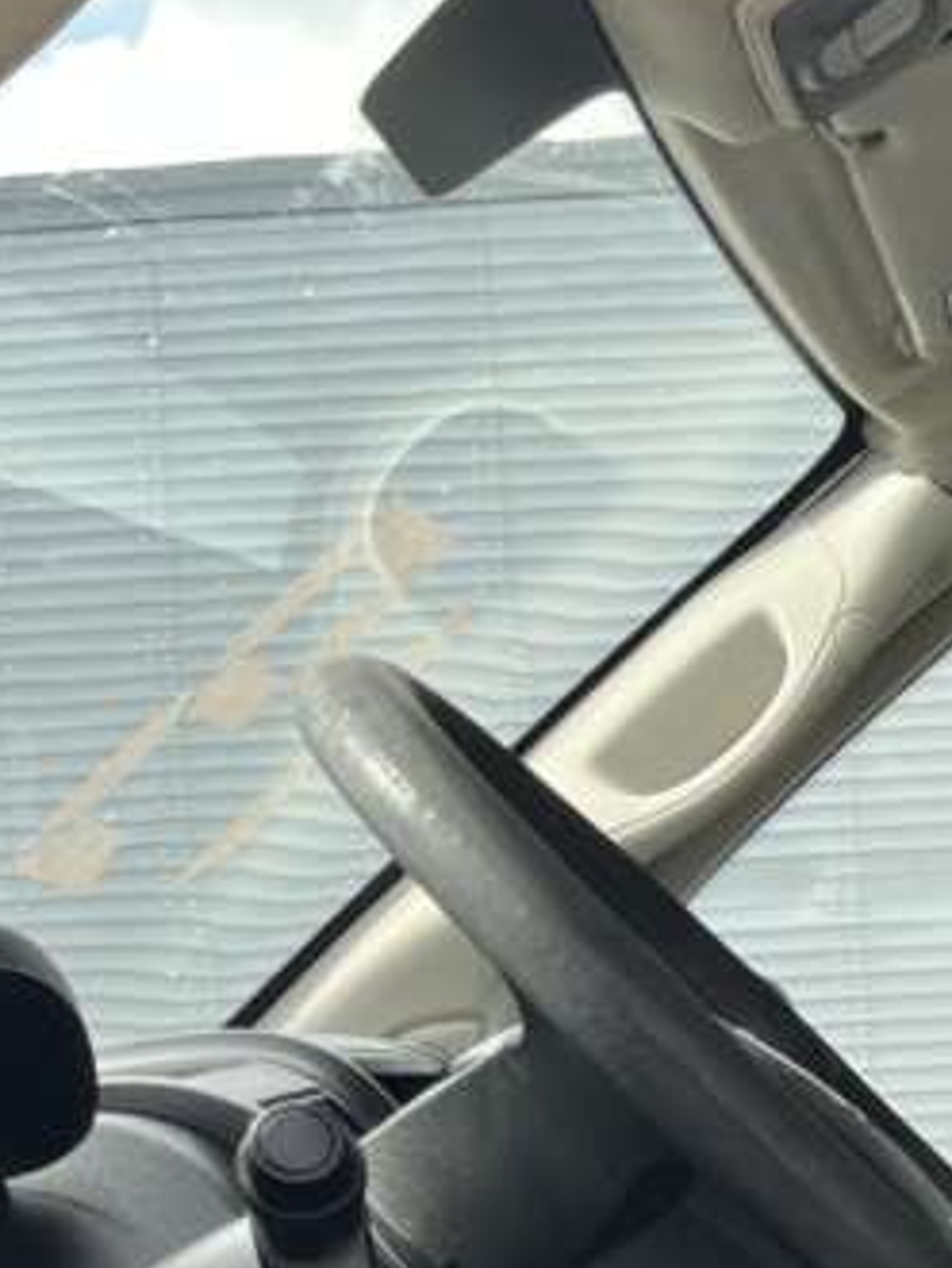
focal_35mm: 85
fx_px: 3113
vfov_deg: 22.3
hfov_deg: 14.6
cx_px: 1869
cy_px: 1207
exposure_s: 1/475
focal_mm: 5.1
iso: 50
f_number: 1.6
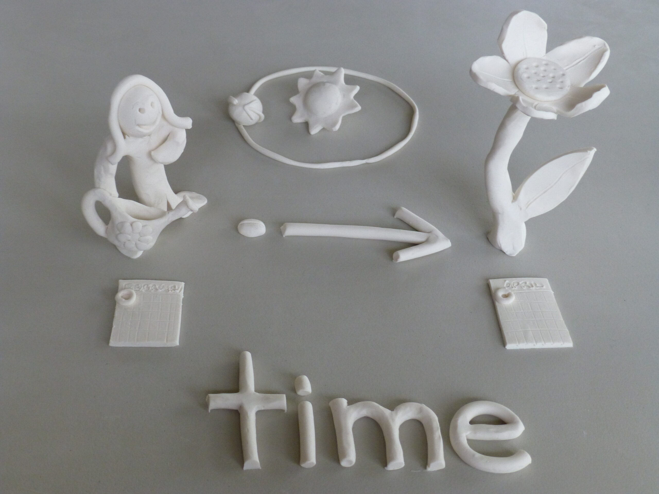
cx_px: 330
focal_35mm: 41
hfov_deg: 45.8
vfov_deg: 35.1
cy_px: 247
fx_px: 781
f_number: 3.9
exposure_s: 1/25
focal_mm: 7.4
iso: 400
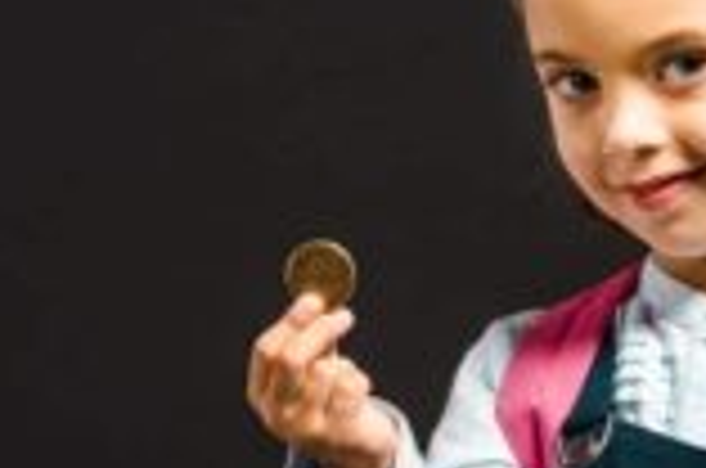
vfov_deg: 4.6
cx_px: 468
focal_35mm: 295
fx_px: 5774
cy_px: 369
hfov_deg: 7.0
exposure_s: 1/200
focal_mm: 110
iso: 160
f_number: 10
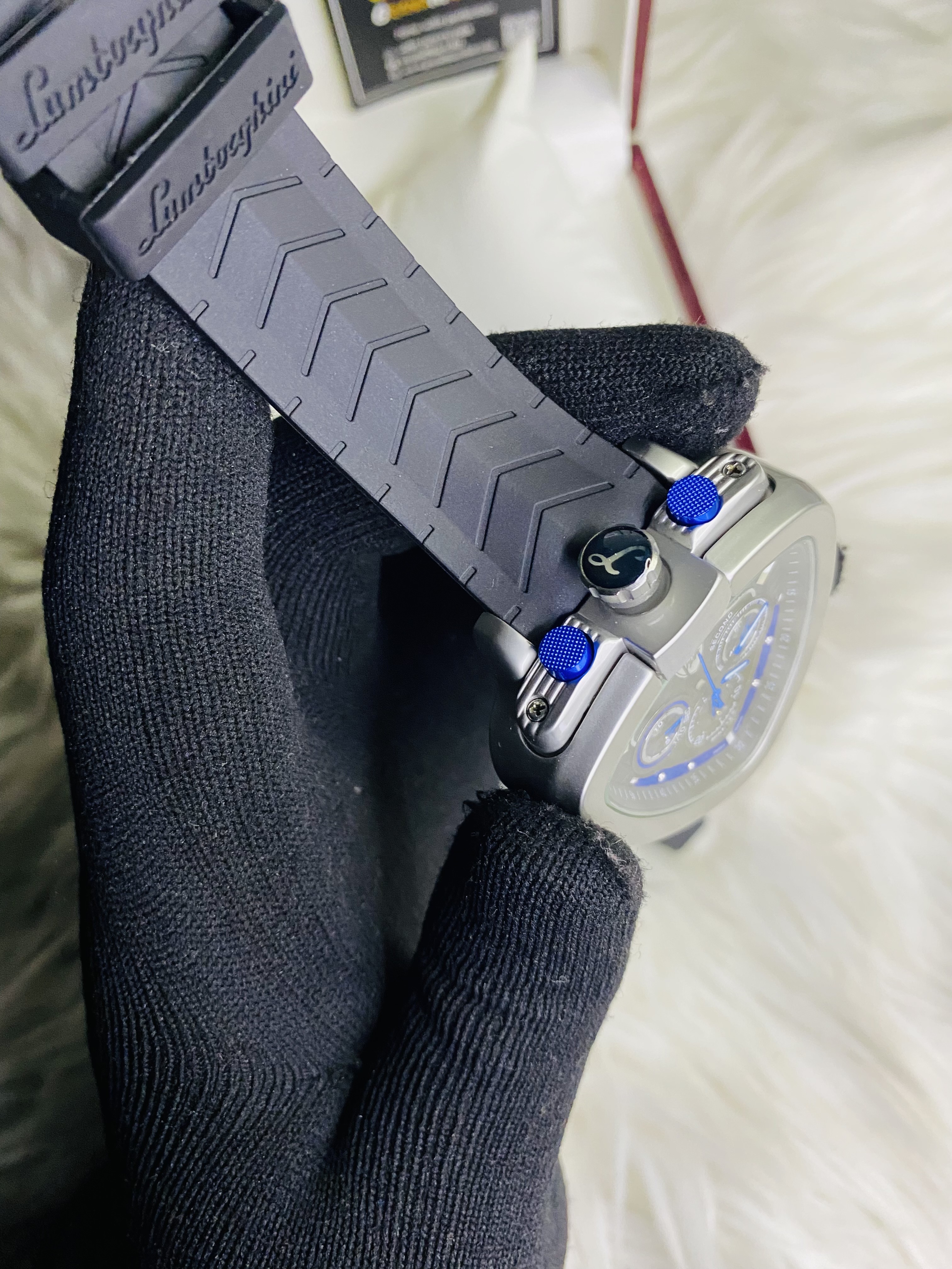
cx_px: 476
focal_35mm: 26
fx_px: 953
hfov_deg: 53.1
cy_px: 634
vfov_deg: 67.3
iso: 250
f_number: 1.8
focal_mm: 4.25
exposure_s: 1/60
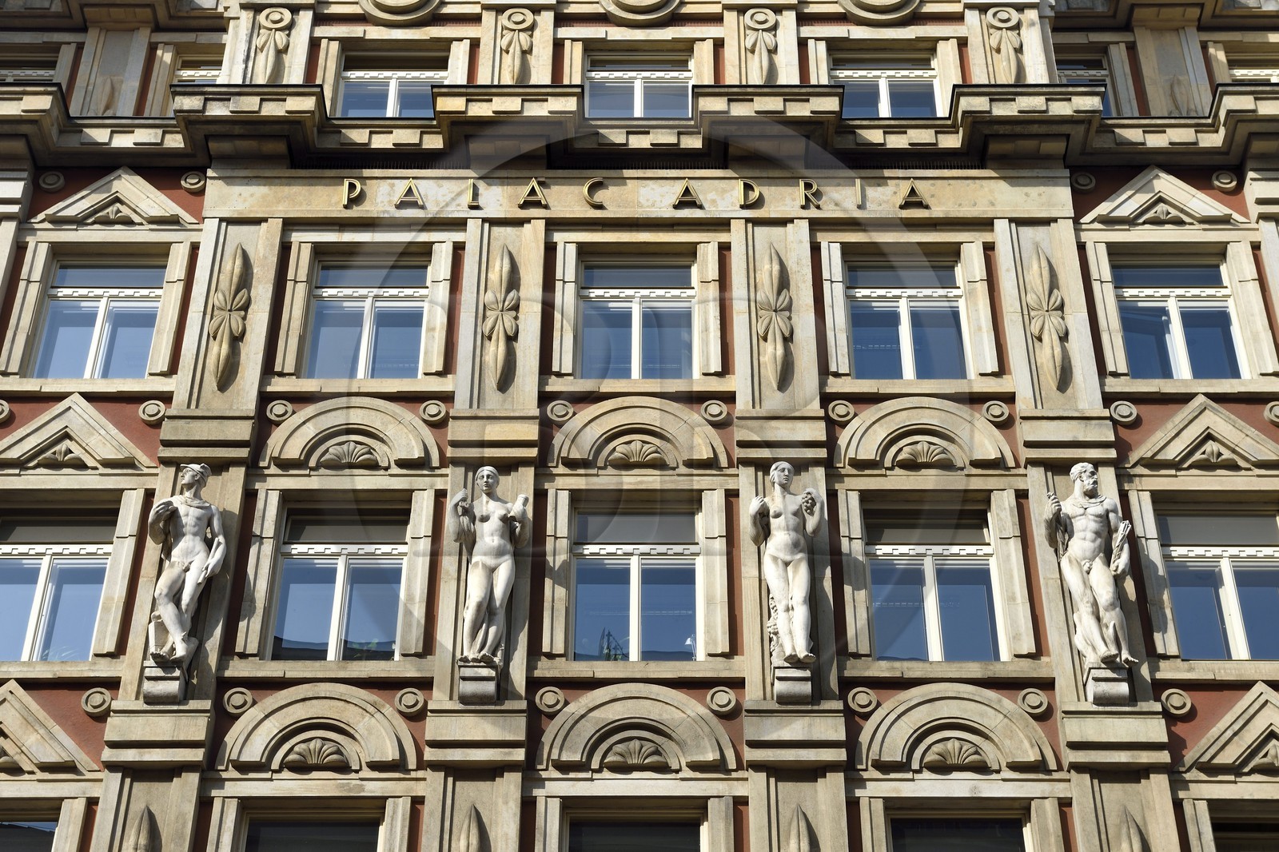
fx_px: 2131
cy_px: 426
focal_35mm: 60
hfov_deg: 33.4
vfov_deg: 22.6
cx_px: 640
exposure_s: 1/400
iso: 200
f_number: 9
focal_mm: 60
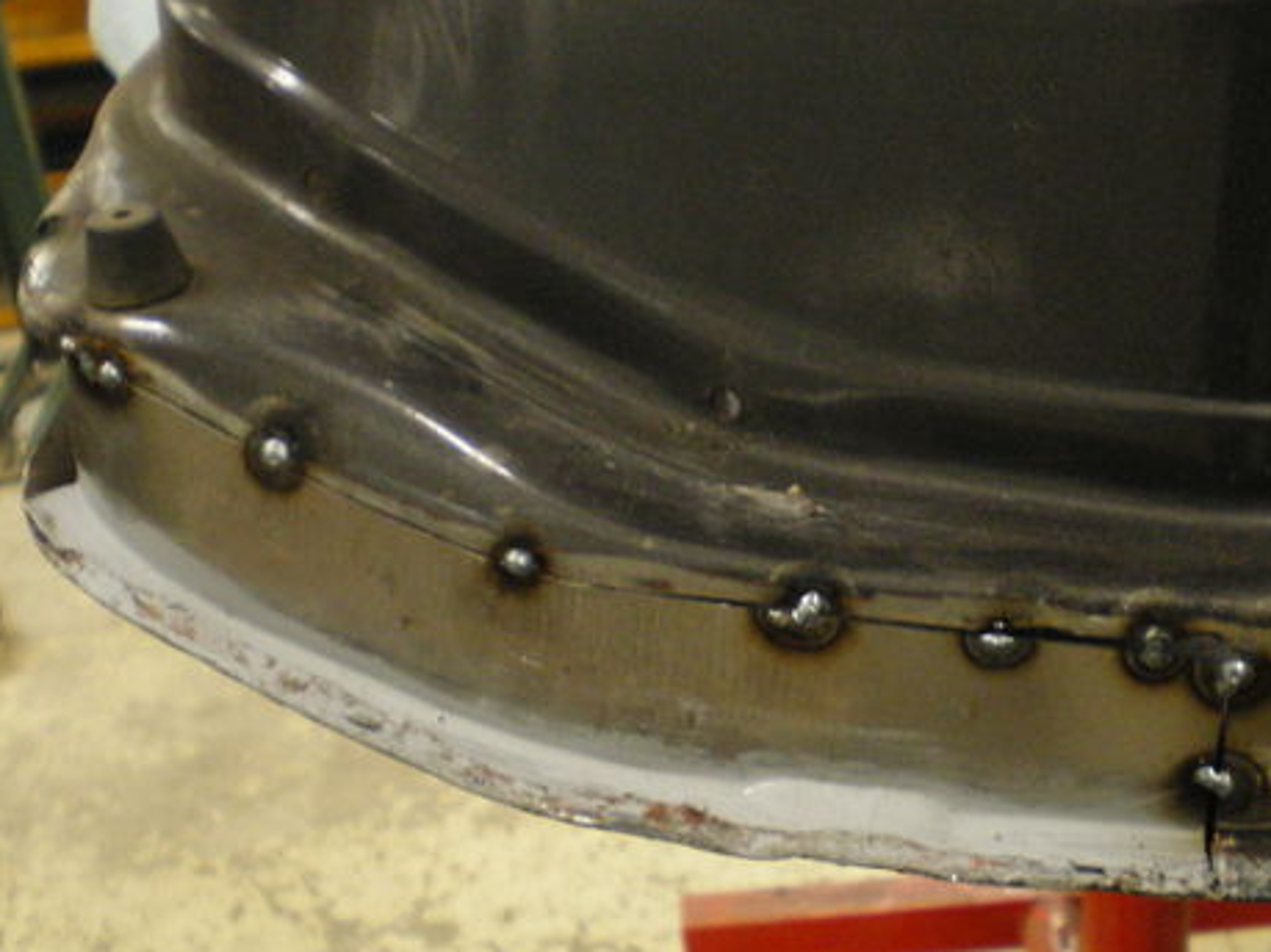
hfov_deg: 36.1
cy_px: 587
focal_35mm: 53
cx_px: 703
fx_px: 1945
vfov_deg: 27.4
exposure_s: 1/30
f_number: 3.1
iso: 400
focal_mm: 6.3
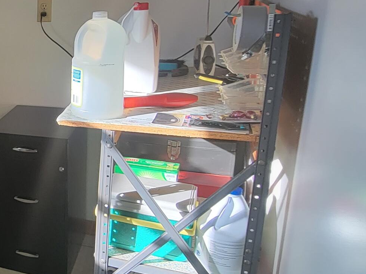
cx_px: -69
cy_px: 106
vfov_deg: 35.8
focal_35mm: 40
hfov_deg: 36.6
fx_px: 423
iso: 64
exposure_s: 1/60
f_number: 2.2
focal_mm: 2.2
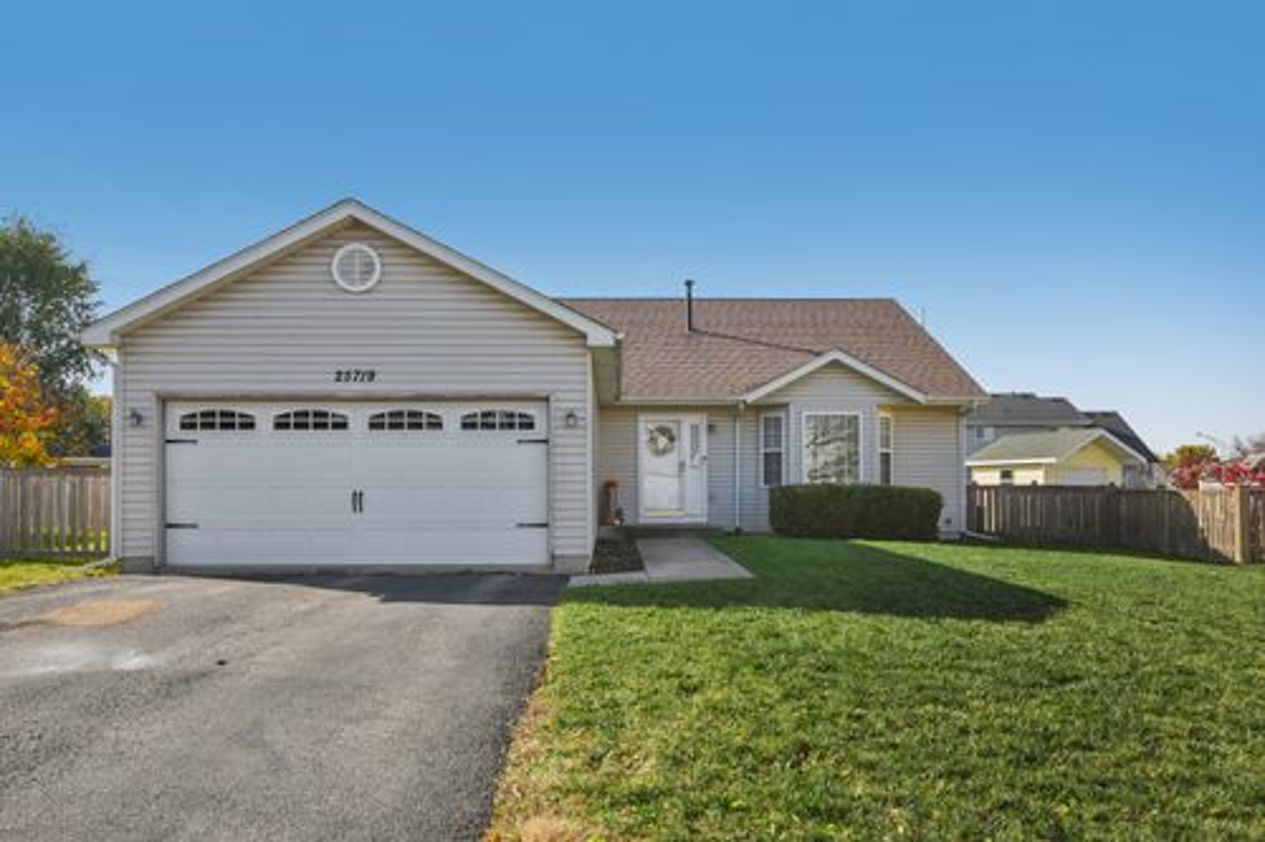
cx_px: 632
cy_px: 421
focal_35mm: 27
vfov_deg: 47.9
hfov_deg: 67.4
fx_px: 948
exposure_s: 1/800
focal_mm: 18
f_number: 8
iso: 400
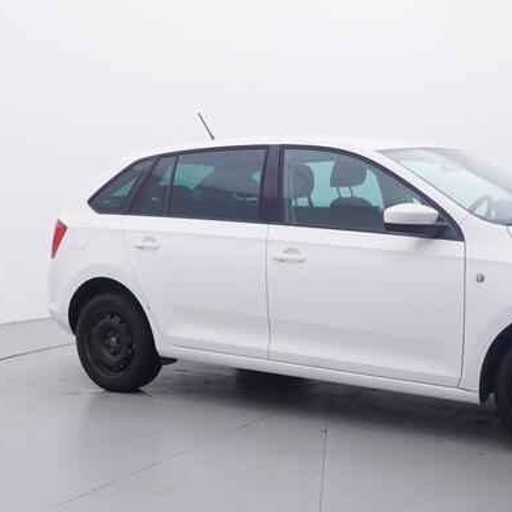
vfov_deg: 33.9
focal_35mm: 50
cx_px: 330
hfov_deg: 33.7
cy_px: 279
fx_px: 839
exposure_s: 1/80
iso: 200
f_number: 5
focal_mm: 15
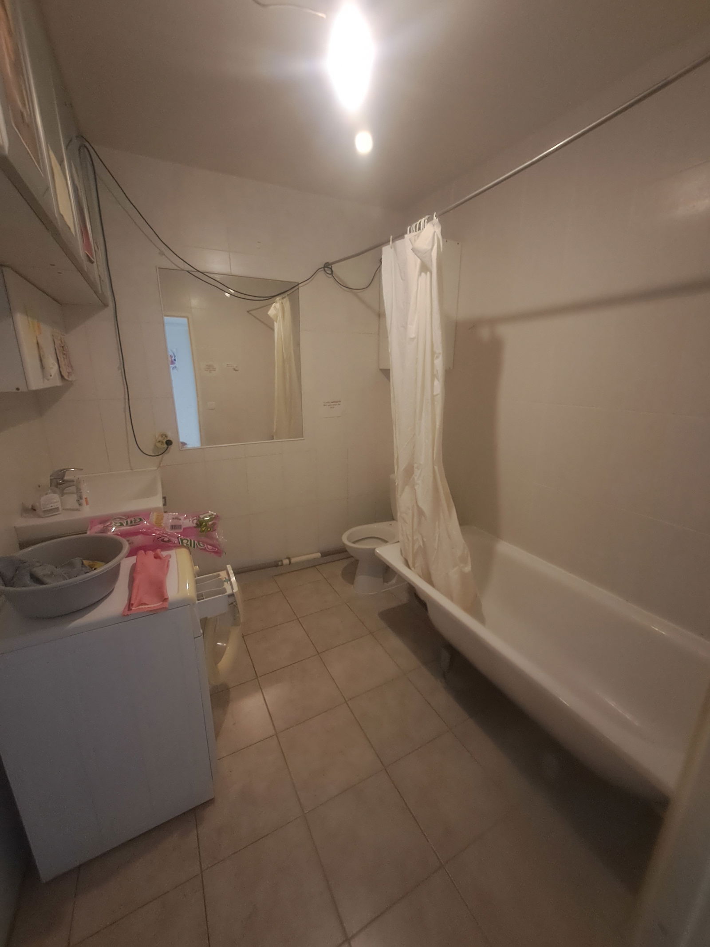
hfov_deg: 89.9
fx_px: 355
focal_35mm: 13
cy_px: 474
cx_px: 355
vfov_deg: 106.2
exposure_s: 1/7
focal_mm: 1.42
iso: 320
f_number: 2.2
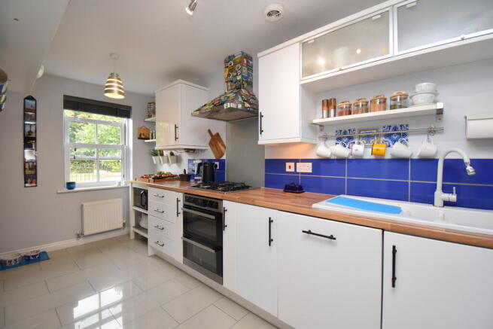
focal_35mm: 15
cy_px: 164
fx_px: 205
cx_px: 246
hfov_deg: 100.4
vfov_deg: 77.4
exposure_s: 1/160
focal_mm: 10
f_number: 4.5
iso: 800
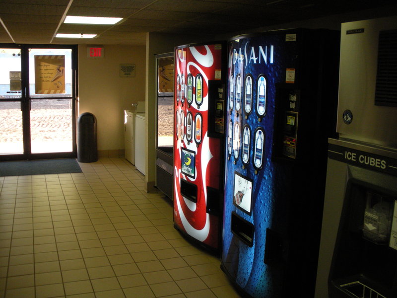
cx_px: 198
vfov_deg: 39.7
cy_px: 149
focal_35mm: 36
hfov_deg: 51.4
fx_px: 413
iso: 254
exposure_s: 1/66
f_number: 3.5
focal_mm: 6.3
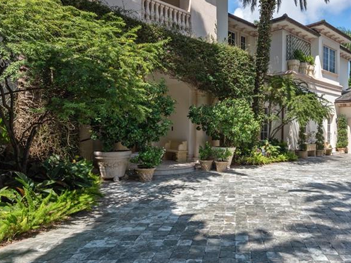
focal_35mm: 27
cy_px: 82
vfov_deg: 50.2
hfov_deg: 61.6
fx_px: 274
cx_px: 263
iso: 250
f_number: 8
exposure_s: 1/500
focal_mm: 16
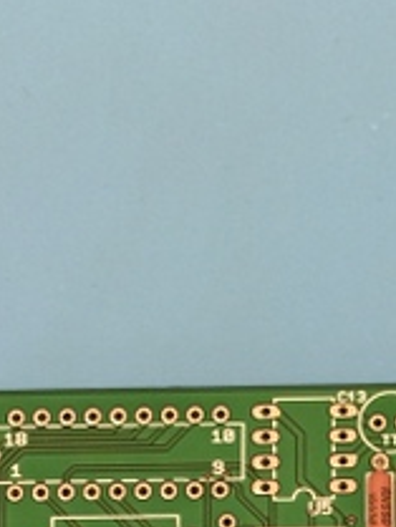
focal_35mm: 111
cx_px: 416
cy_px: 872
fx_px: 1691
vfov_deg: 15.7
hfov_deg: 13.1
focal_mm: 4.15
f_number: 2.2
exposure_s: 1/15
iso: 32
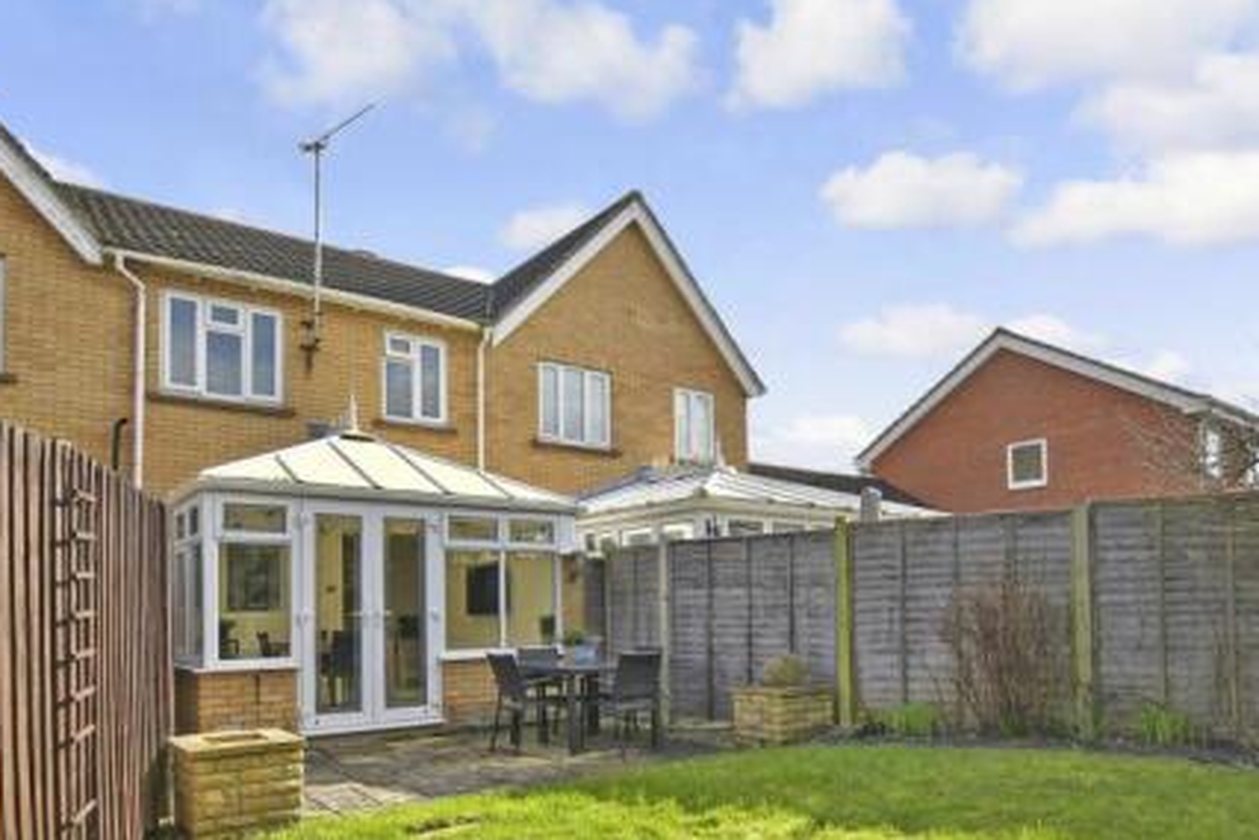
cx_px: 644
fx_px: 805
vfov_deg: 53.5
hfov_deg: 76.1
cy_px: 591
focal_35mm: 23
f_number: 8
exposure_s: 1/125
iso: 100
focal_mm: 10
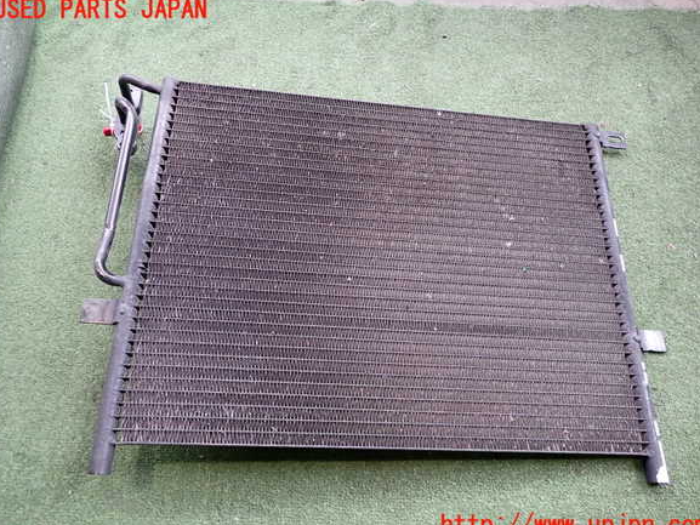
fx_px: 526
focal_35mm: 26
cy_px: 268
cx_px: 351
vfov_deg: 53.1
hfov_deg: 67.3
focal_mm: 4.5
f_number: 2
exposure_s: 1/50
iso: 200
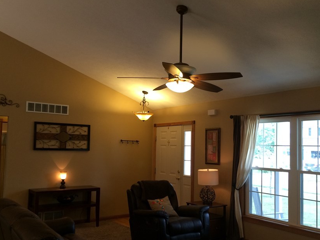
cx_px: 159
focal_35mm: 36
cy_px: 128
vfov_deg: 39.6
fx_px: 333
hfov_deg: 51.3
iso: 80
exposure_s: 1/30
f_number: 2.2
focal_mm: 4.15
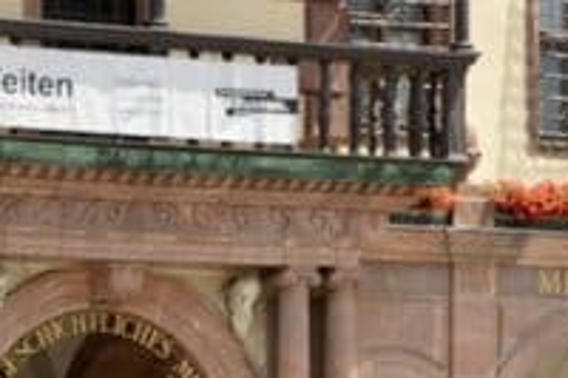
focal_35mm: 244
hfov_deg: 8.5
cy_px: 740
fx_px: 3840
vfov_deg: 5.5
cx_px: 176
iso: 100
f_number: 4.5
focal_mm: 47.5
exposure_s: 1/640
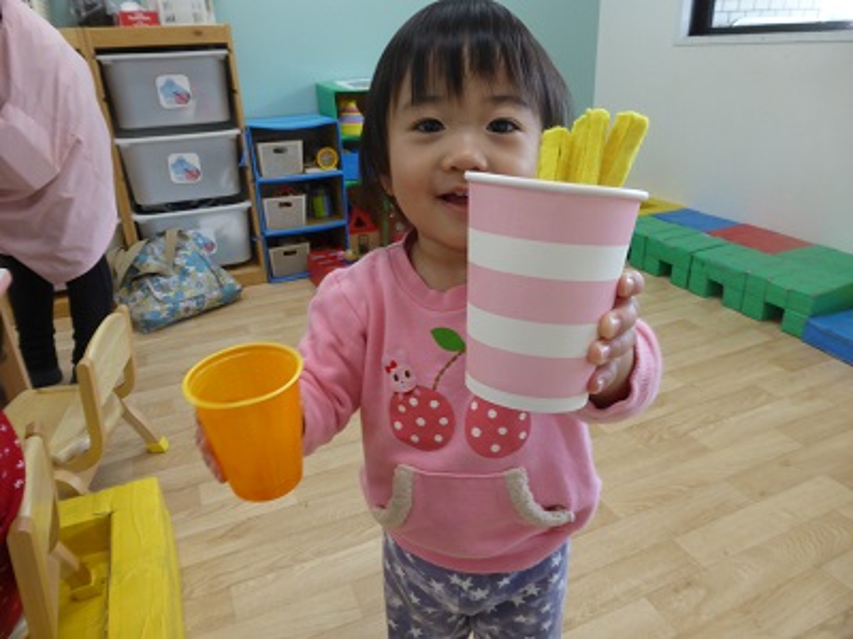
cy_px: 320
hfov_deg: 71.6
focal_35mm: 24
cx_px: 426
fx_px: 591
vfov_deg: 56.8
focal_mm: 4.3
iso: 200
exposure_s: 1/60
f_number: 3.3
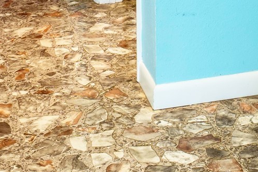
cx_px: 229
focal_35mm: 99
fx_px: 709
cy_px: -139
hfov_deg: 20.2
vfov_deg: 12.6
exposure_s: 1/1.25
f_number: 8
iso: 400
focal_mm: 16
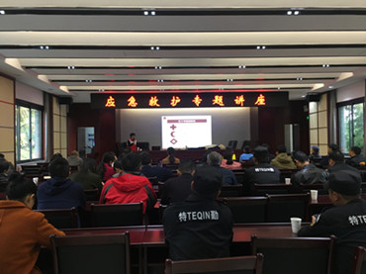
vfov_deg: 48.2
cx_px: 183
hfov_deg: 61.7
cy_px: 137
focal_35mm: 29
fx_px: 306
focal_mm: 4.15
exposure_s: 1/33
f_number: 2.2
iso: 160
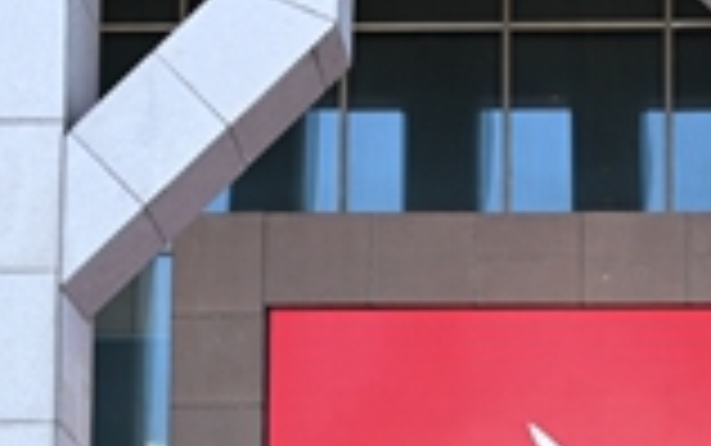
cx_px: 630
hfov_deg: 16.6
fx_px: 2404
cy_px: 842
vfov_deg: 9.9
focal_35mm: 124
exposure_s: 1/640
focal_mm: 32
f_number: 5.6
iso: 800
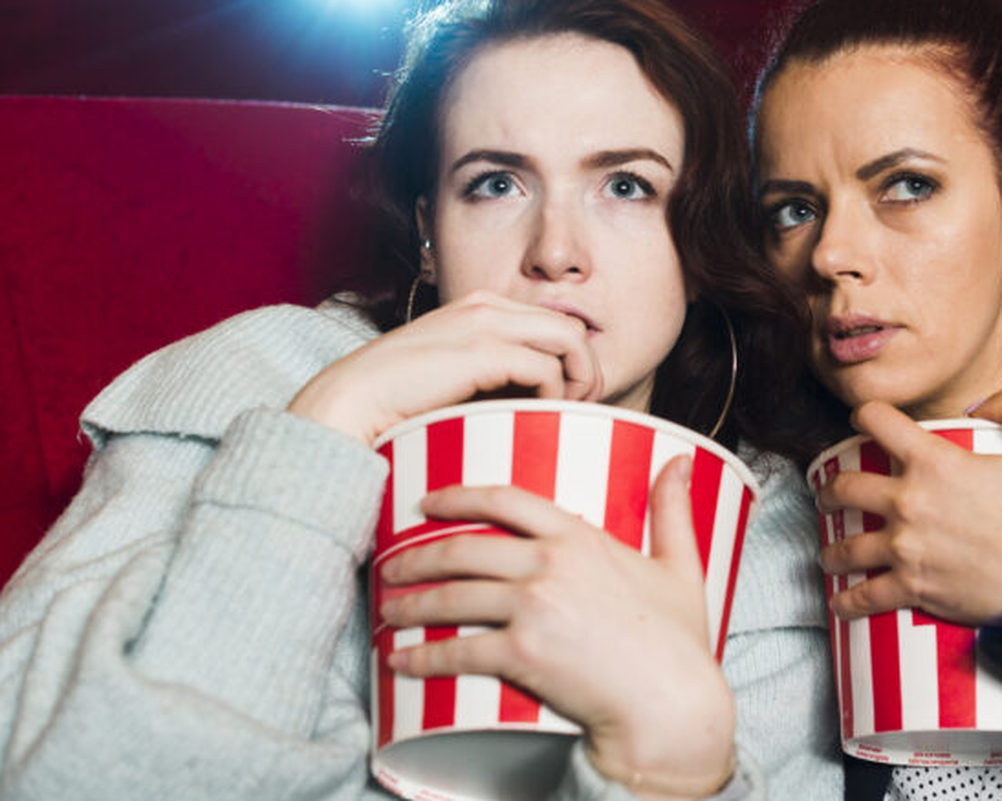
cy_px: 327
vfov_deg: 22.8
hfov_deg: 28.0
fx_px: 1986
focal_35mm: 67
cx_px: 713
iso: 320
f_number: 3.5
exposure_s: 1/160
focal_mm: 50
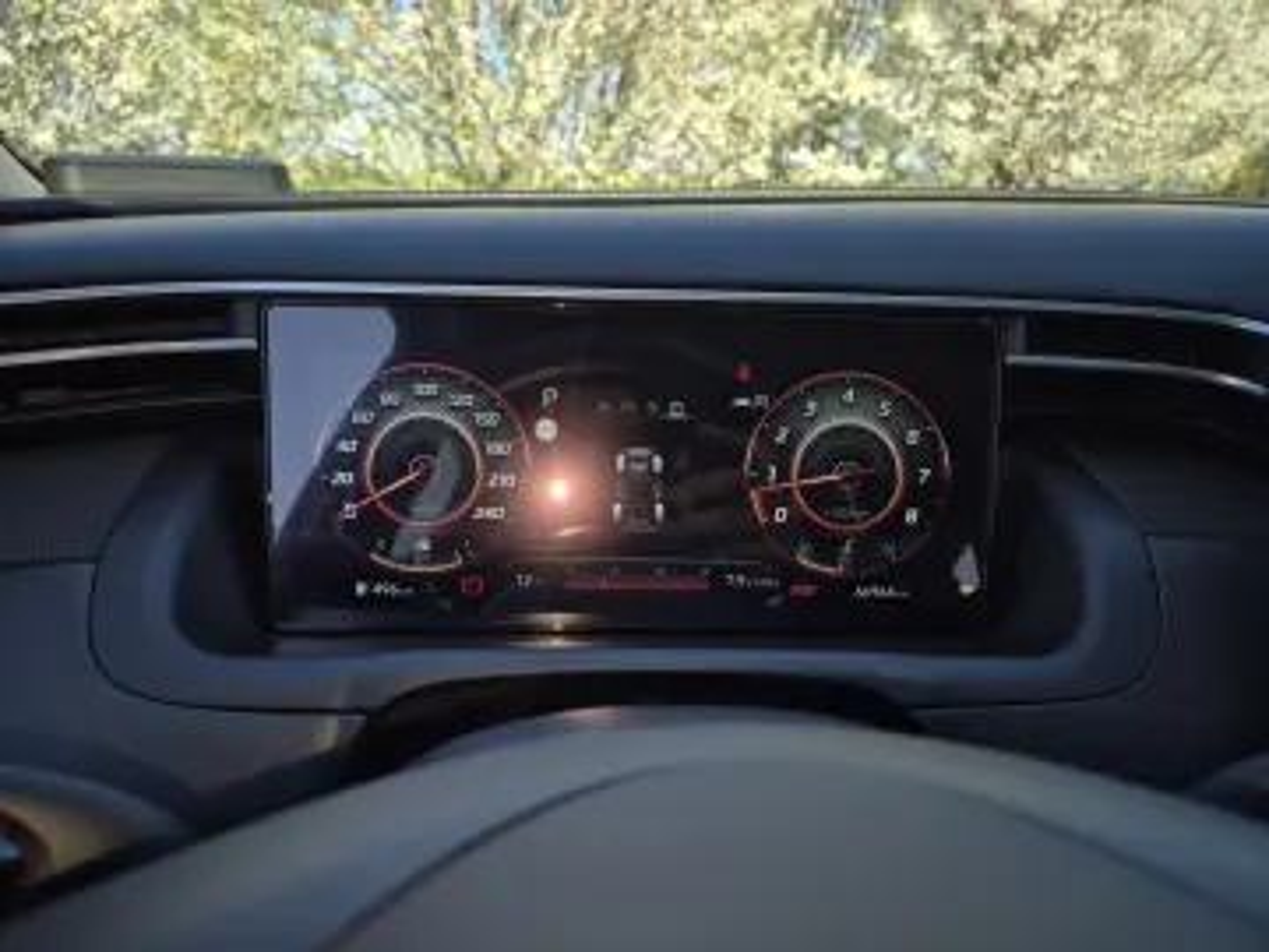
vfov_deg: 58.9
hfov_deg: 73.9
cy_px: 476
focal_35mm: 23
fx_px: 843
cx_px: 634
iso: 25
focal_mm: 5.4
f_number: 1.8
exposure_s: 1/277
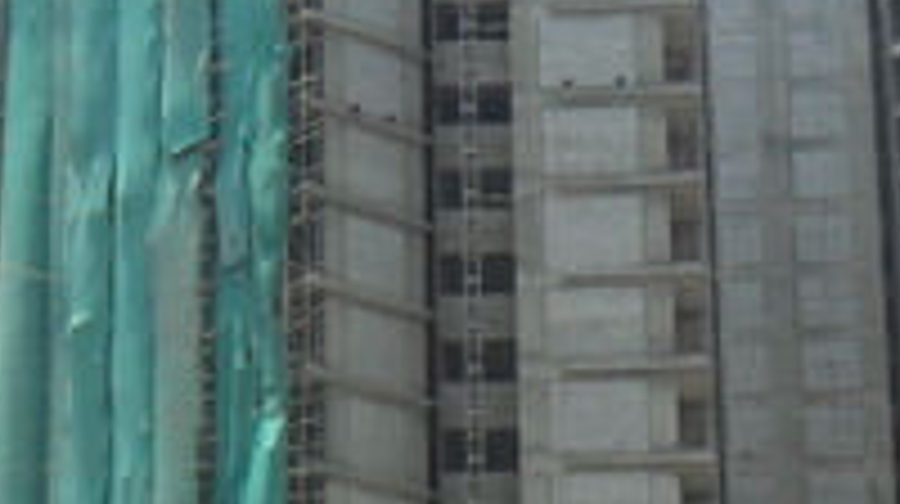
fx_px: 3242
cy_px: 497
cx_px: 63
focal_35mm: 136
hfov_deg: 15.6
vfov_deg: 8.8
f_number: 3.7
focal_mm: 5.7
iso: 100
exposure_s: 1/750
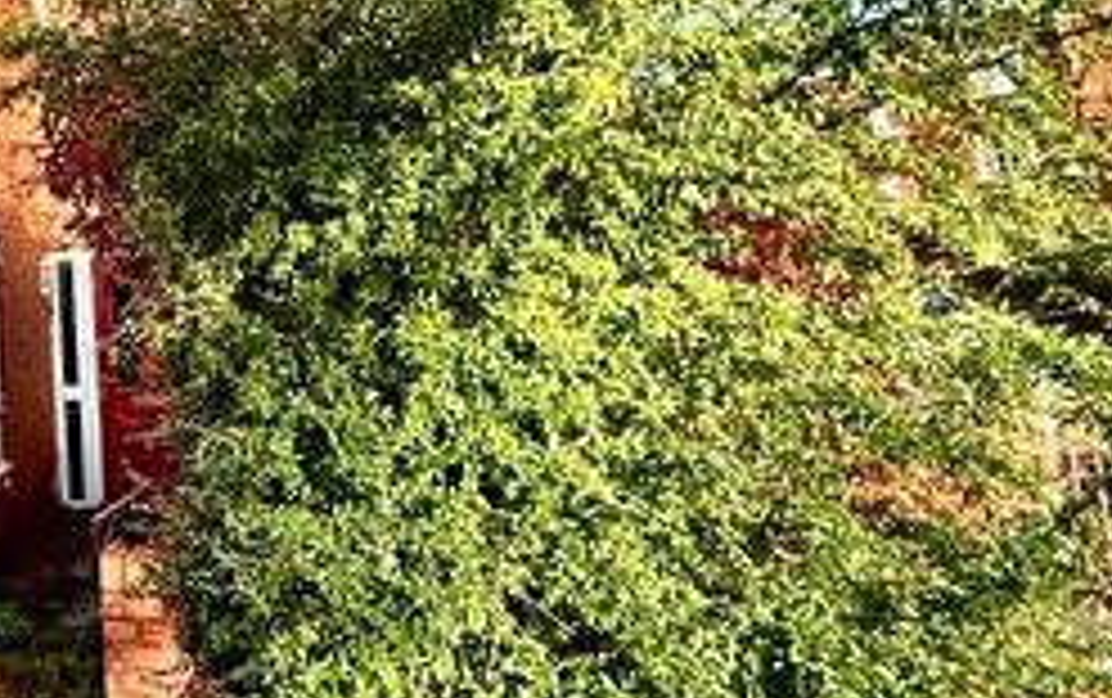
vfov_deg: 30.1
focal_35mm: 42
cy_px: 169
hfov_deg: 37.2
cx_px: -189
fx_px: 1274
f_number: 2.2
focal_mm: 2.22
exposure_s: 1/709
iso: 64
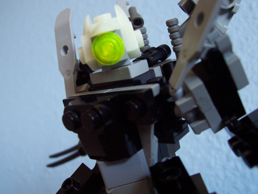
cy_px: 97
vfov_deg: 38.7
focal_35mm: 37
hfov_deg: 50.1
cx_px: 129
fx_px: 276
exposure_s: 1/10
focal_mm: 5.6
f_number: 2.8
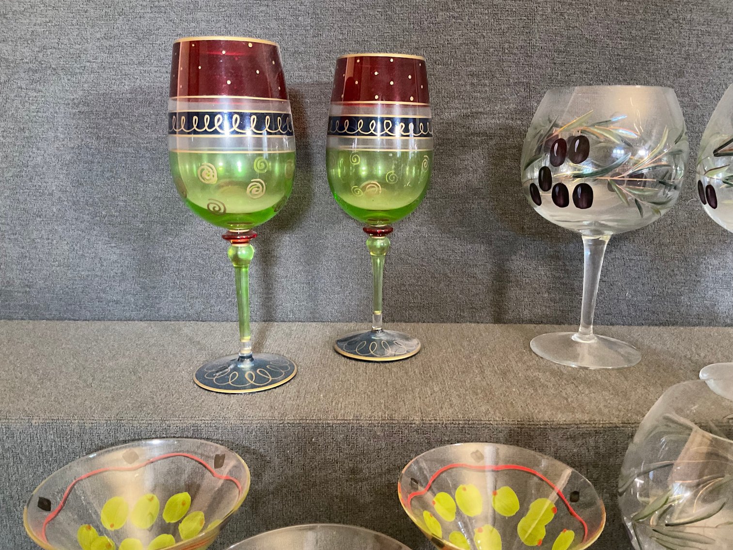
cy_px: 275
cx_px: 366
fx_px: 614
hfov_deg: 61.7
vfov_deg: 48.2
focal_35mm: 29
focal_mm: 3
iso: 400
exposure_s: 1/30
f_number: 1.8
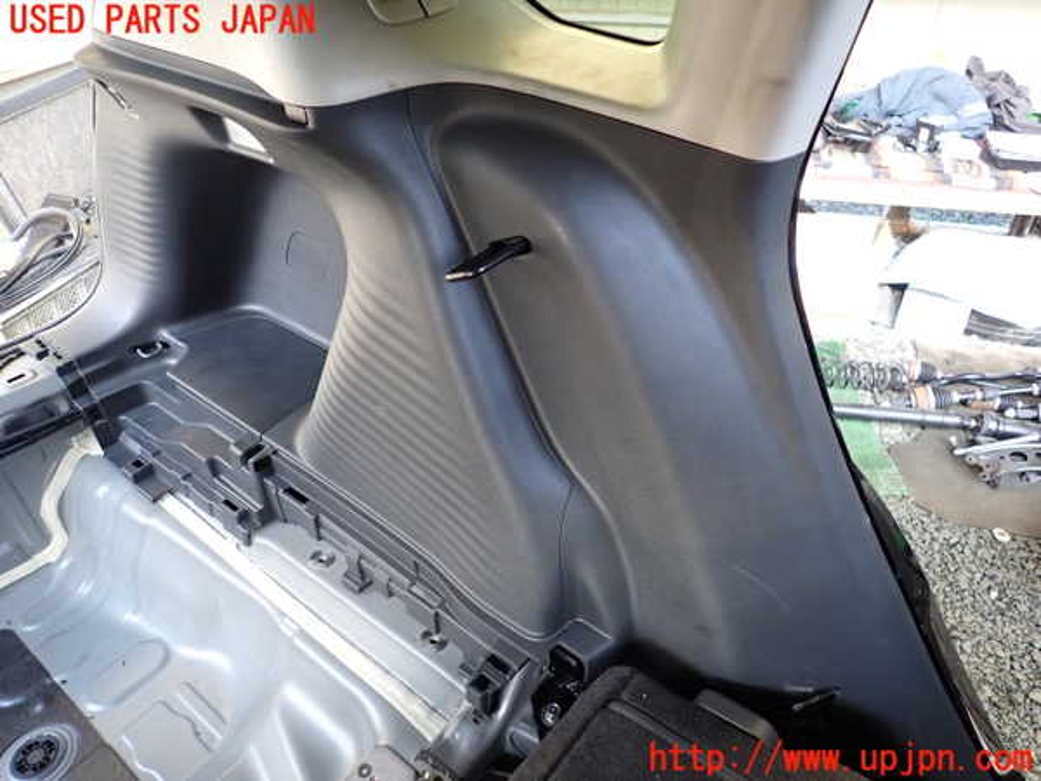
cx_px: 520
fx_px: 752
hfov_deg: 69.4
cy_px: 390
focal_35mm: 25
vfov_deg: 54.9
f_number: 2
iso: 250
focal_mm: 4.5
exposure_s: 1/50
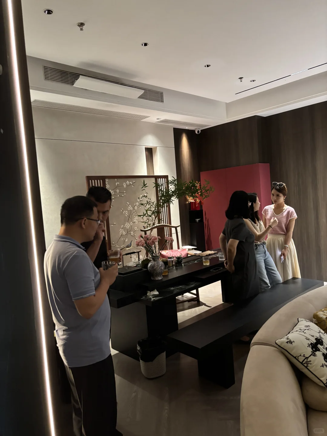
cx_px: 164
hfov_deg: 53.1
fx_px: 327
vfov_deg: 67.3
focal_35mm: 26
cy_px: 218
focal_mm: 5.96
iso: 640
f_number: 1.6
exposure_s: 1/33
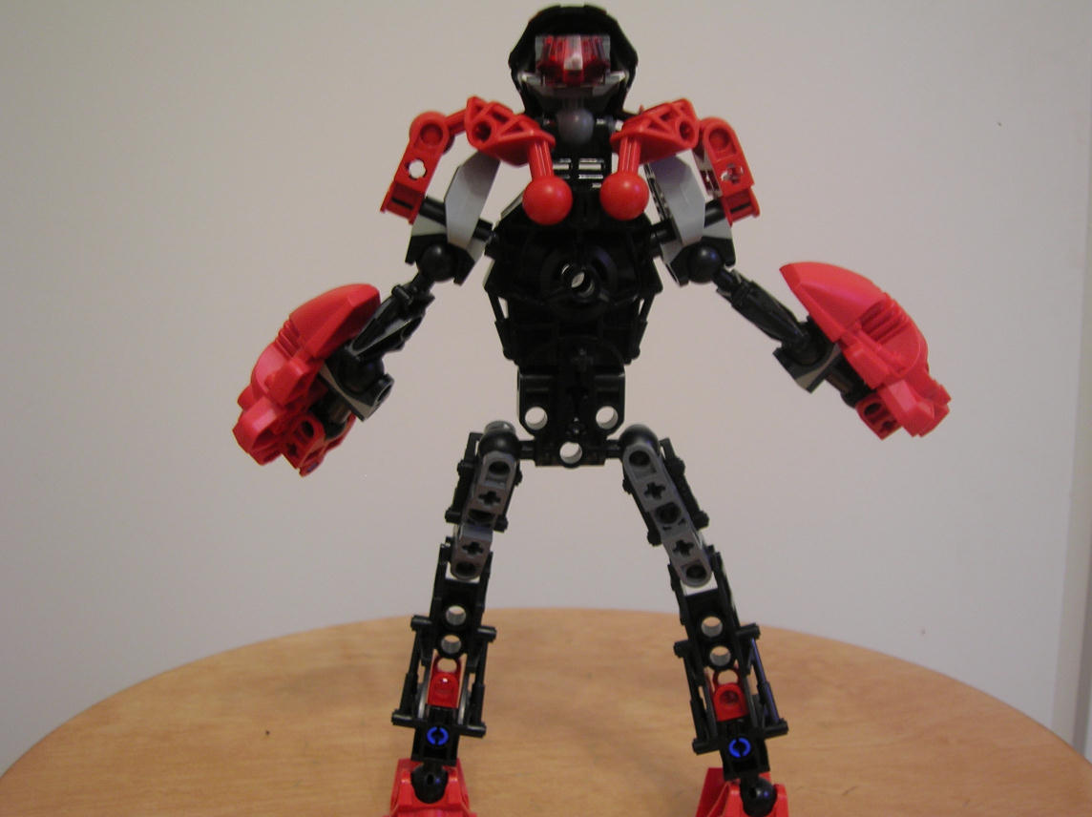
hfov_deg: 49.0
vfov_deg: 37.7
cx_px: 546
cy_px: 408
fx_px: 1198
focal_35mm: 38
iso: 64
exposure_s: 1/3.9
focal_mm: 6.4
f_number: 3
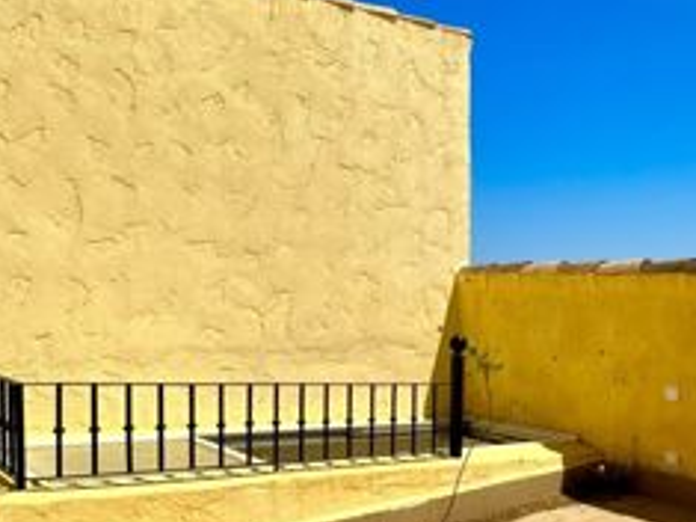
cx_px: 440
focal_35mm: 42
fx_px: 844
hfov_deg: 44.4
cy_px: 329
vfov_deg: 34.1
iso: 50
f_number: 2.2
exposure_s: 1/5051
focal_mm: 2.22
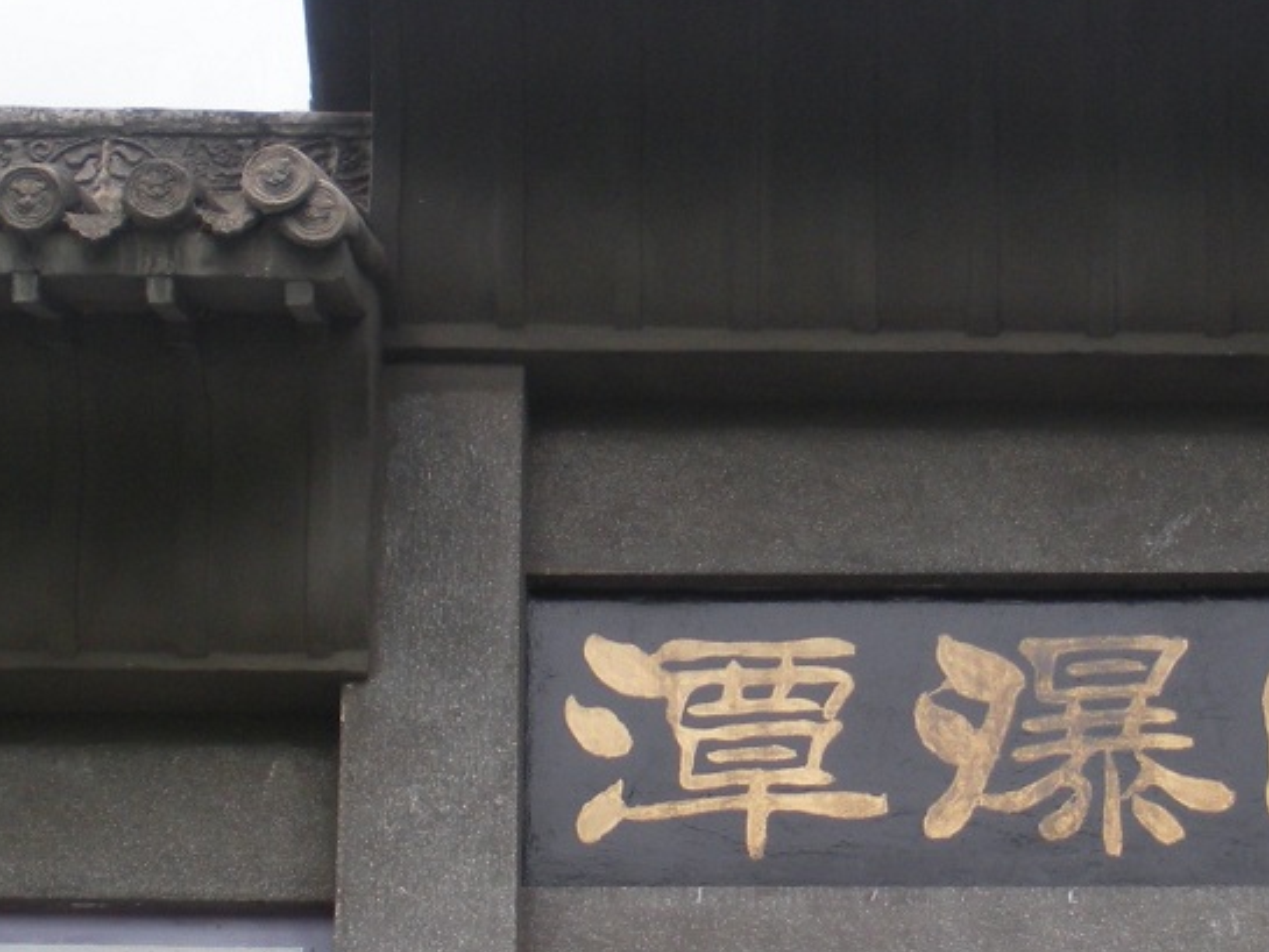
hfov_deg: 19.7
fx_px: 3630
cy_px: 569
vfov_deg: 14.9
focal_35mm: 99
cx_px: 973
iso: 64
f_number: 3.5
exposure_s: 1/208
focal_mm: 6.3
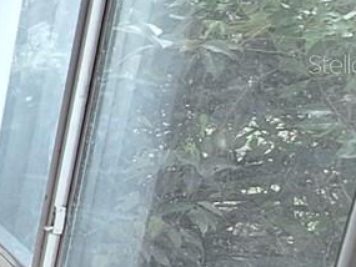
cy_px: 64
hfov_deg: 13.7
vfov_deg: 20.0
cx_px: -573
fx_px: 751
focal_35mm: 73
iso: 64
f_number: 2.2
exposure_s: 1/40
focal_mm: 1.74
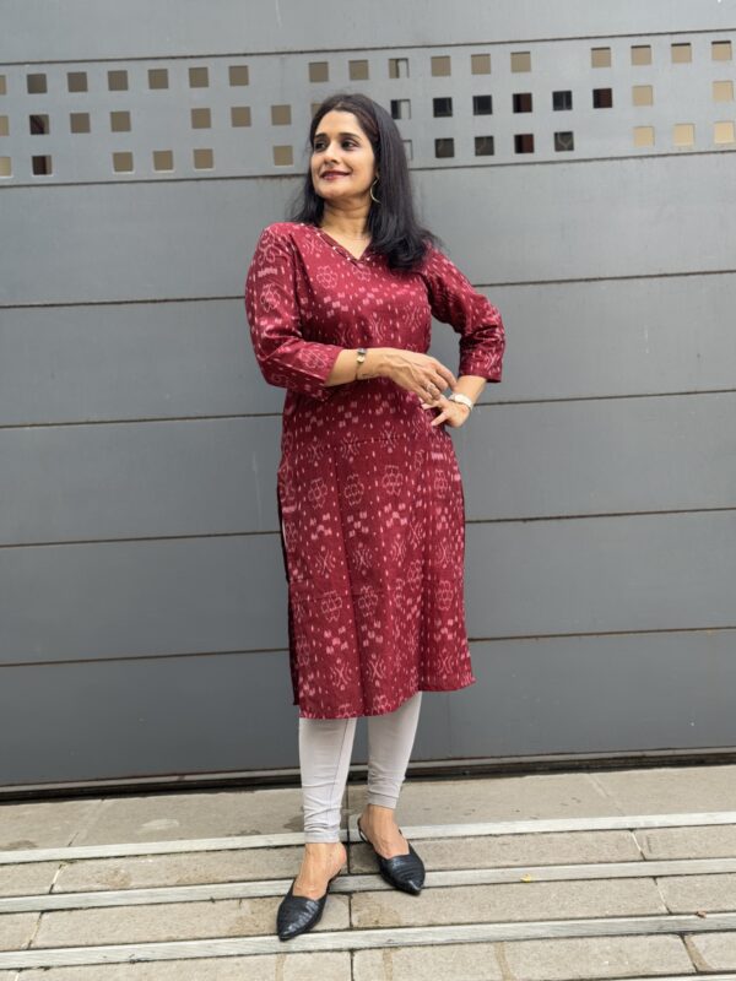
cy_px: 490
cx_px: 368
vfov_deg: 39.7
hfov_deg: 30.3
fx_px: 1361
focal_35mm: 48
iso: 50
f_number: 1.78
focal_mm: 6.76
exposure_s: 1/166
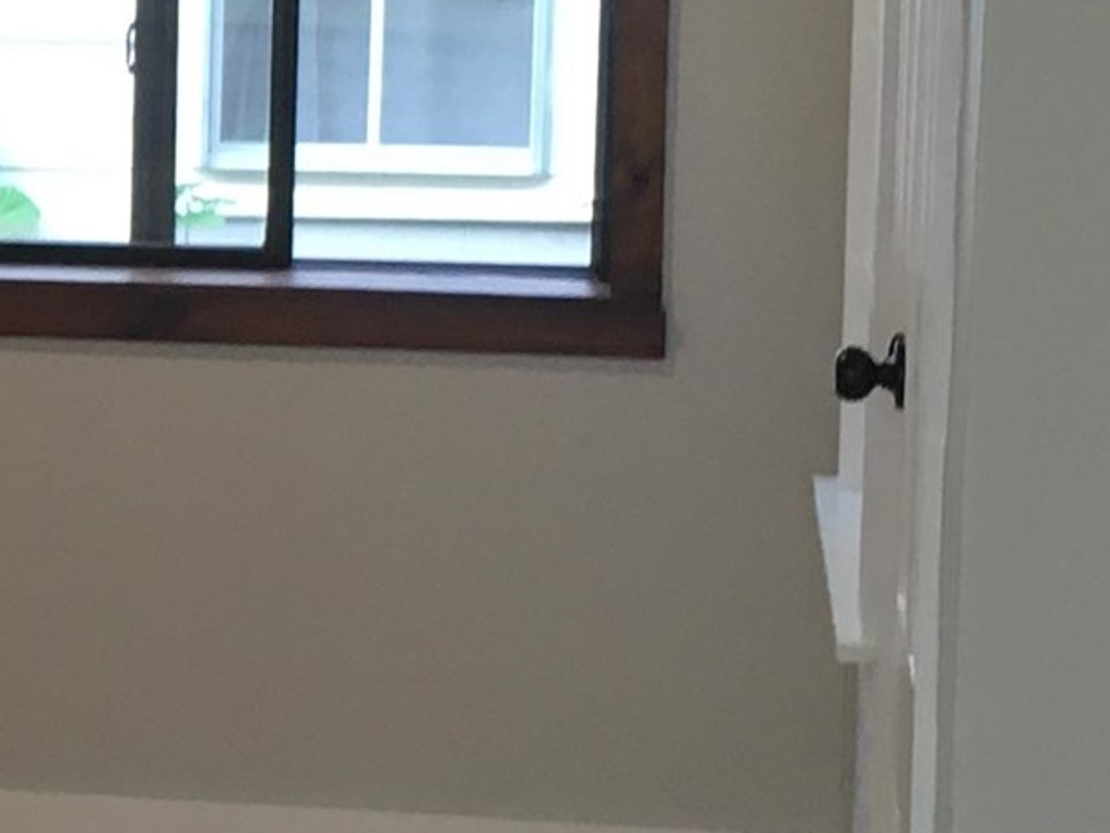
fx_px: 4683
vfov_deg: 10.2
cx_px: -781
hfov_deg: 12.5
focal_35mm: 146
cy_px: 351
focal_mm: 4.15
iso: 64
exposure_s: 1/30
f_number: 2.2
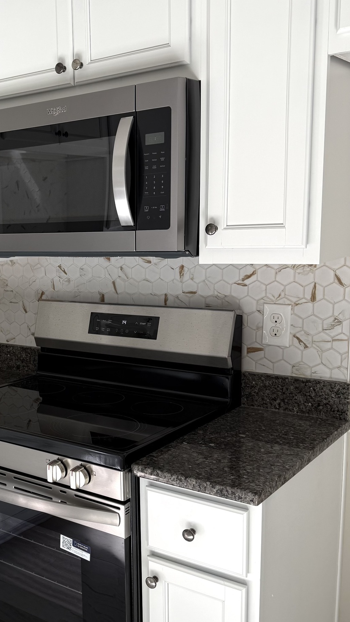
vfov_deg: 49.2
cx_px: 32
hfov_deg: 27.9
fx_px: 676
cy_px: 358
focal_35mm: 41
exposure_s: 1/348
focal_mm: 6.76
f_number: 1.78
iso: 80
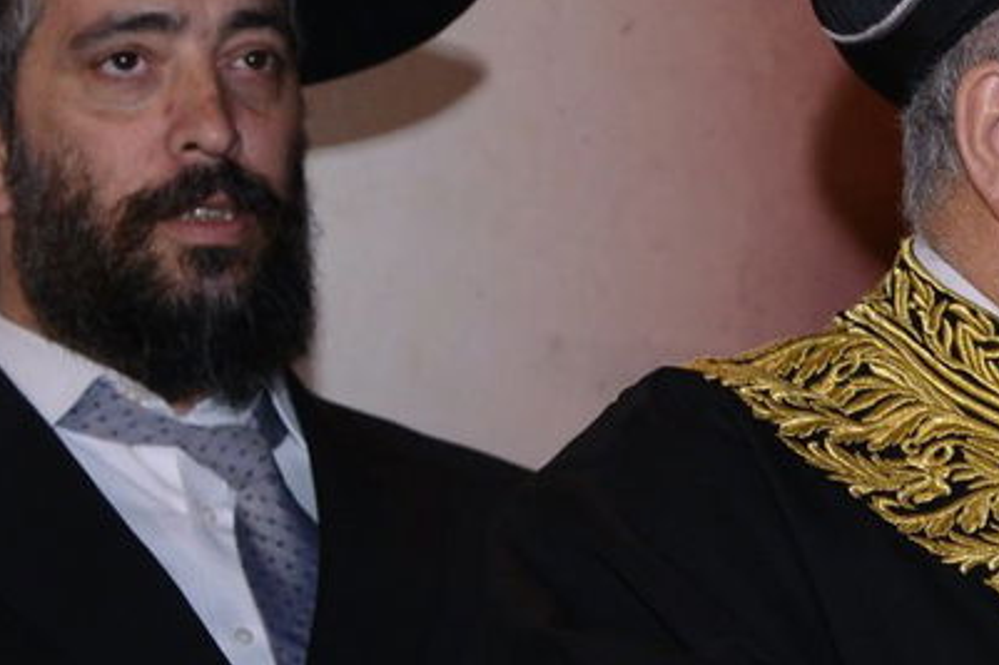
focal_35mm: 227
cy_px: 436
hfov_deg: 8.9
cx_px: 1243
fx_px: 6296
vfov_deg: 6.0
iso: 1000
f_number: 5
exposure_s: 1/125
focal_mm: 65
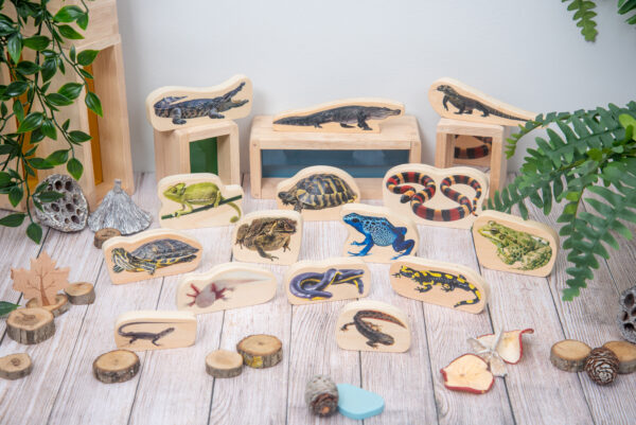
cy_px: 212
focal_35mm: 78
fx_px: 1379
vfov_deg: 17.5
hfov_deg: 26.0
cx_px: 318
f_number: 7.1
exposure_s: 1/100
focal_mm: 78
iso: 125
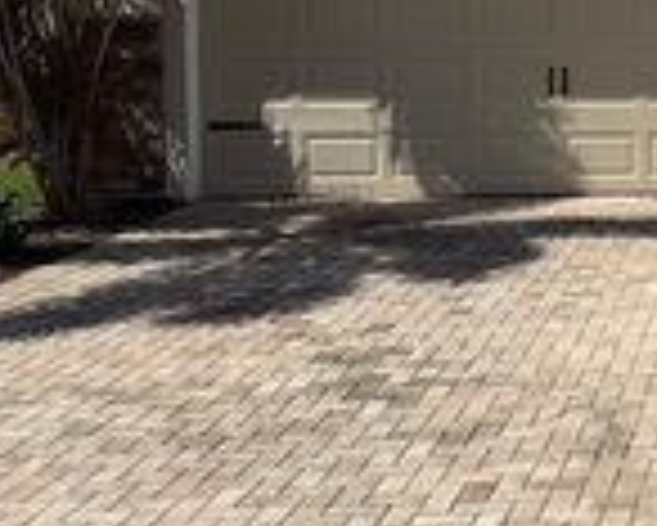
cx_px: 922
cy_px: 83
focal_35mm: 80
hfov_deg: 21.0
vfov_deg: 19.0
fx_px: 1557
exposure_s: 1/8130
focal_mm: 6.76
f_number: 1.78
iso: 80
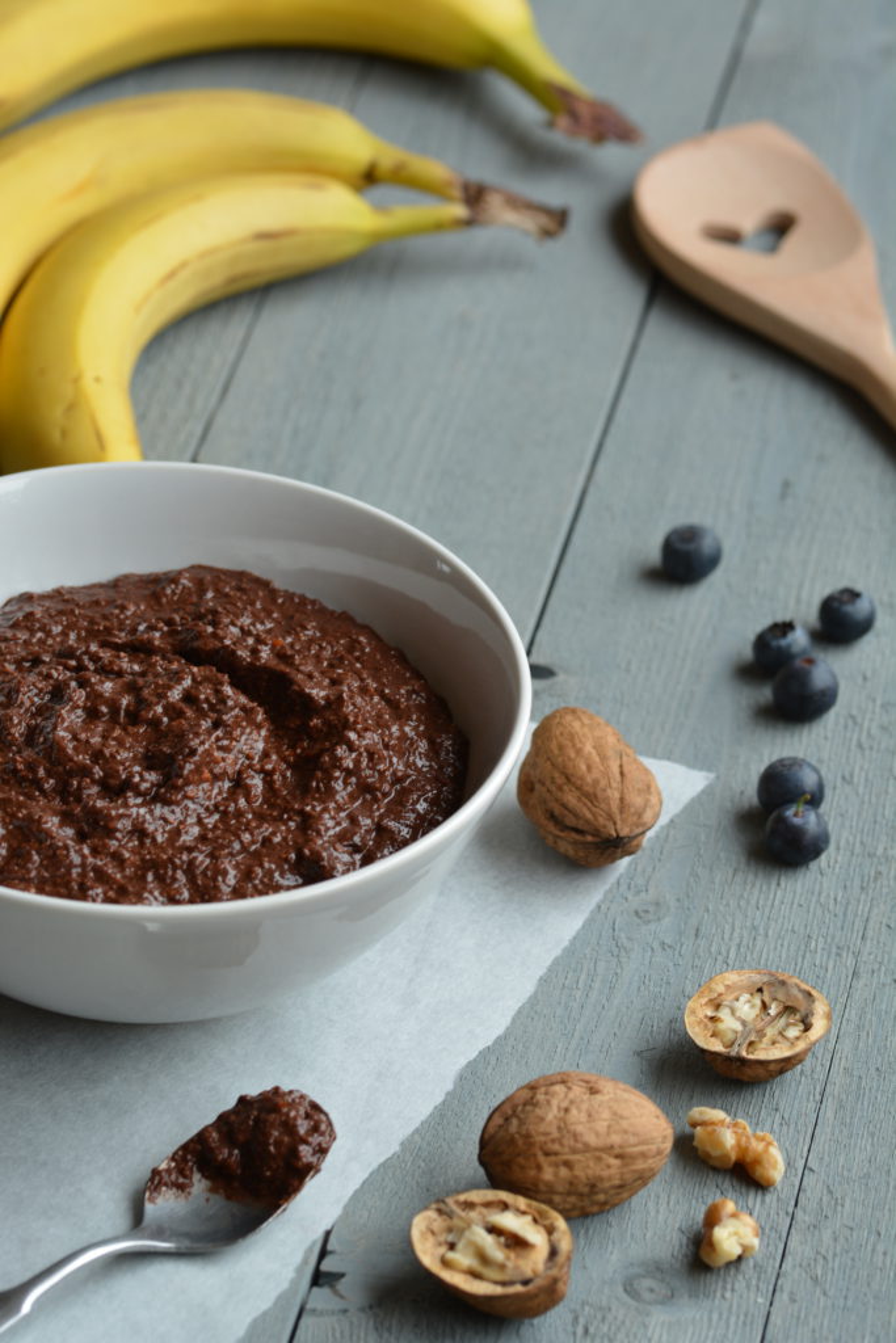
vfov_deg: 13.0
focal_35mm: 158
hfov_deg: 8.7
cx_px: 448
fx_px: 5878
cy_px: 672
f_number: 8
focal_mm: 105
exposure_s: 1/30
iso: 160
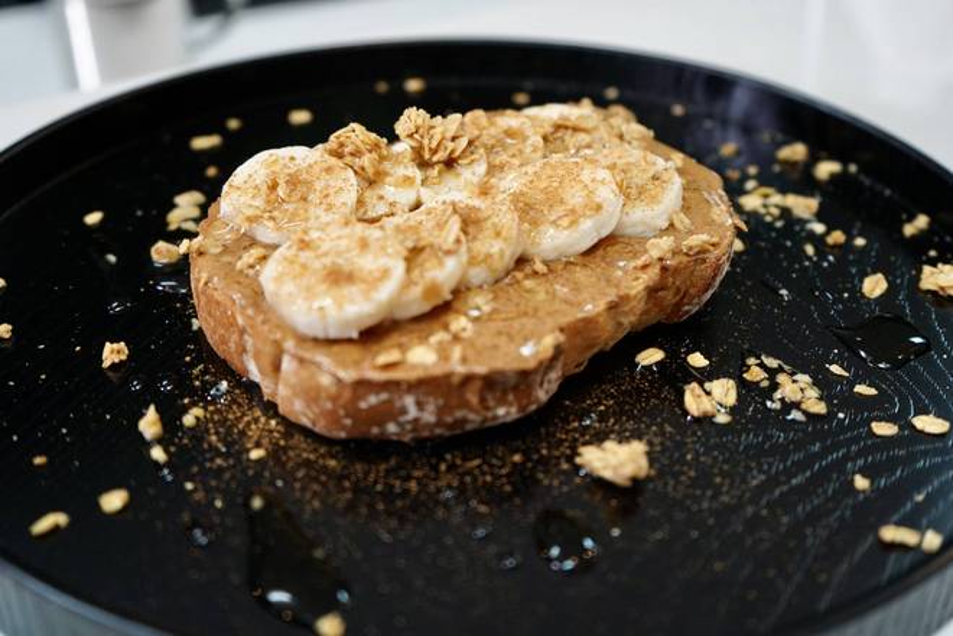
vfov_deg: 31.9
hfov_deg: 46.4
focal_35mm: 42
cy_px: 318
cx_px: 476
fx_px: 1112
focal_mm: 42
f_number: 4.5
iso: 2500
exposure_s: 1/160
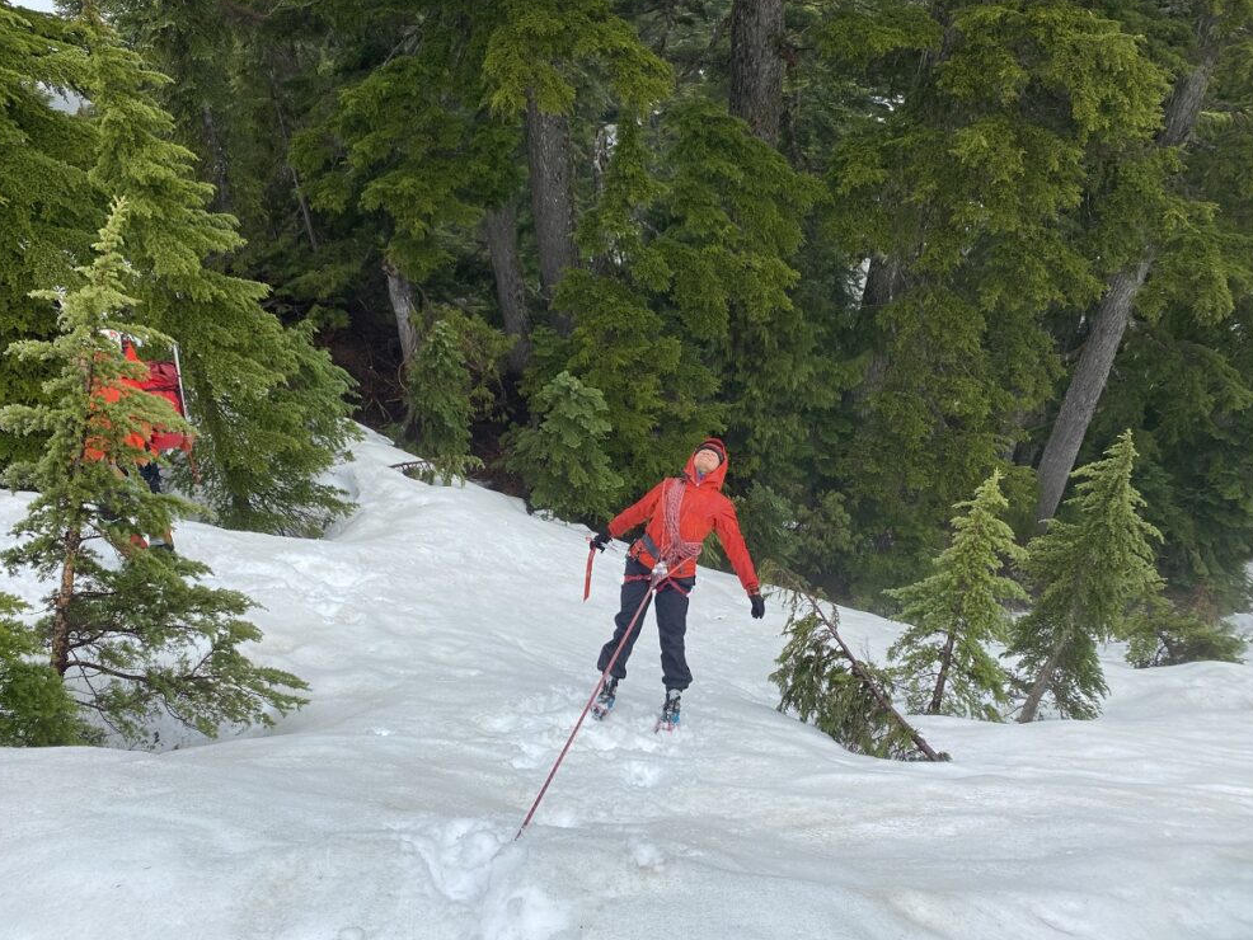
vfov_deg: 51.4
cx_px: 619
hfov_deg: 65.3
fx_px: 978
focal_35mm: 27
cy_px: 473
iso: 32
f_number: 1.8
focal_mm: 4.25
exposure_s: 1/1727
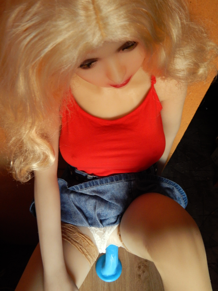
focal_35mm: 31
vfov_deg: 58.4
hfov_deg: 45.4
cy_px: 146
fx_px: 260
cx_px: 109
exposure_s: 1/8
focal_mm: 5.6
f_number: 3.2
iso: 400
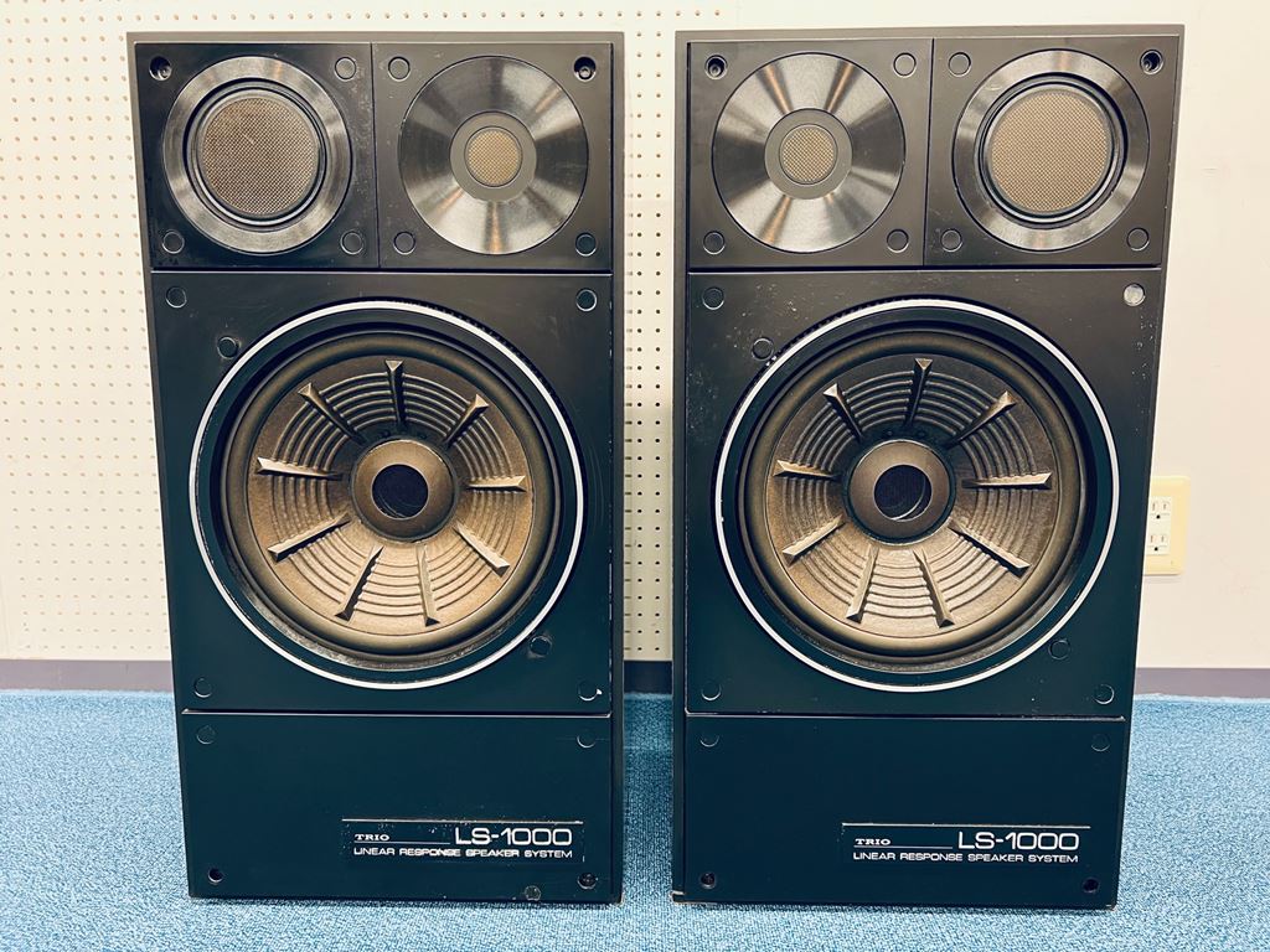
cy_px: 476
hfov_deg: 67.3
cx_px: 635
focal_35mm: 26
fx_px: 954
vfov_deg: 53.1
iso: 250
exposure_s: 1/50
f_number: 1.5
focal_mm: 5.7
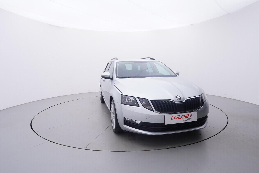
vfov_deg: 56.2
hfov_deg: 77.3
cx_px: 130
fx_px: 162
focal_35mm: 22
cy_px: 86
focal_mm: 15
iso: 200
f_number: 5
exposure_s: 1/80
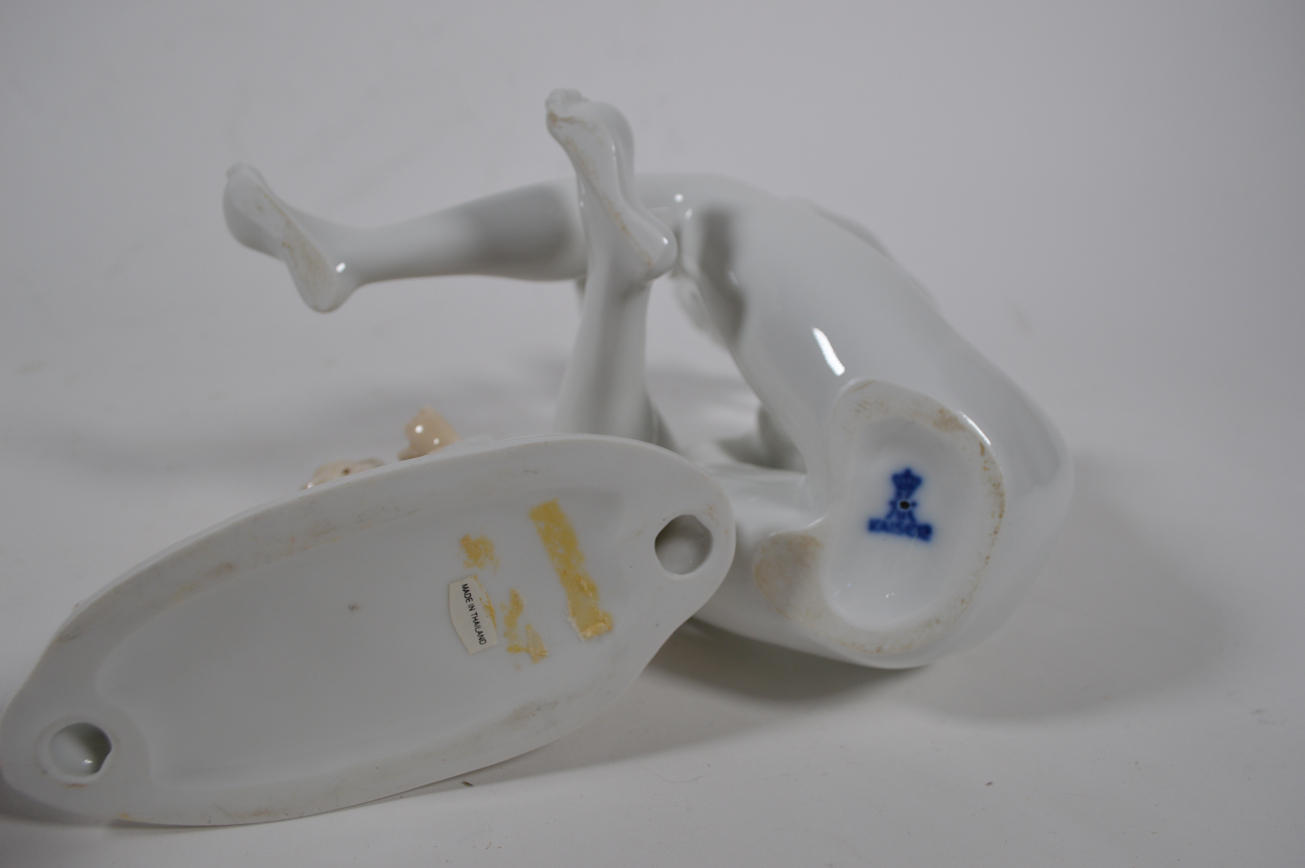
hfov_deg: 67.4
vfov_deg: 47.8
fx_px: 978
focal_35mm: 27
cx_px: 652
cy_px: 434
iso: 220
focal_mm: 18
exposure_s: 1/125
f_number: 5.6
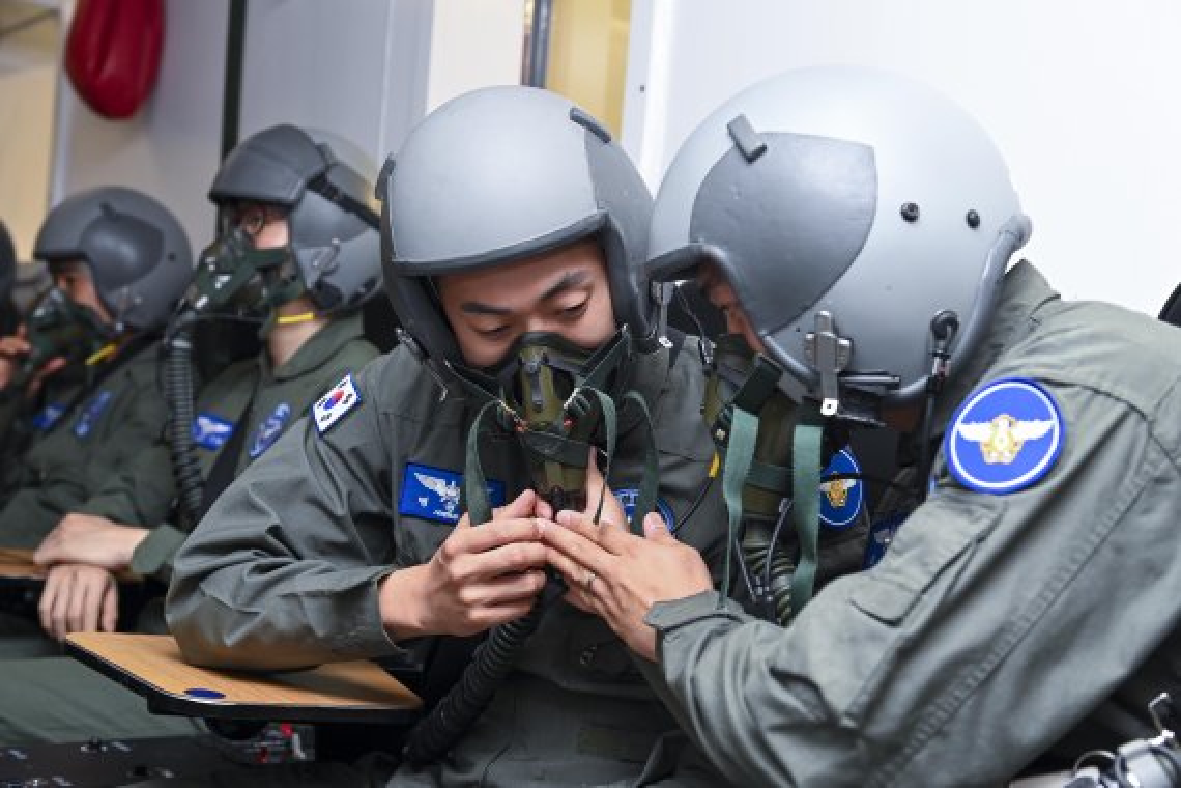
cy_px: 394
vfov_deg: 28.1
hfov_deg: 41.1
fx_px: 1575
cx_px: 590
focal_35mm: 48
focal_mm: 48
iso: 1250
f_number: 4
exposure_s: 1/125
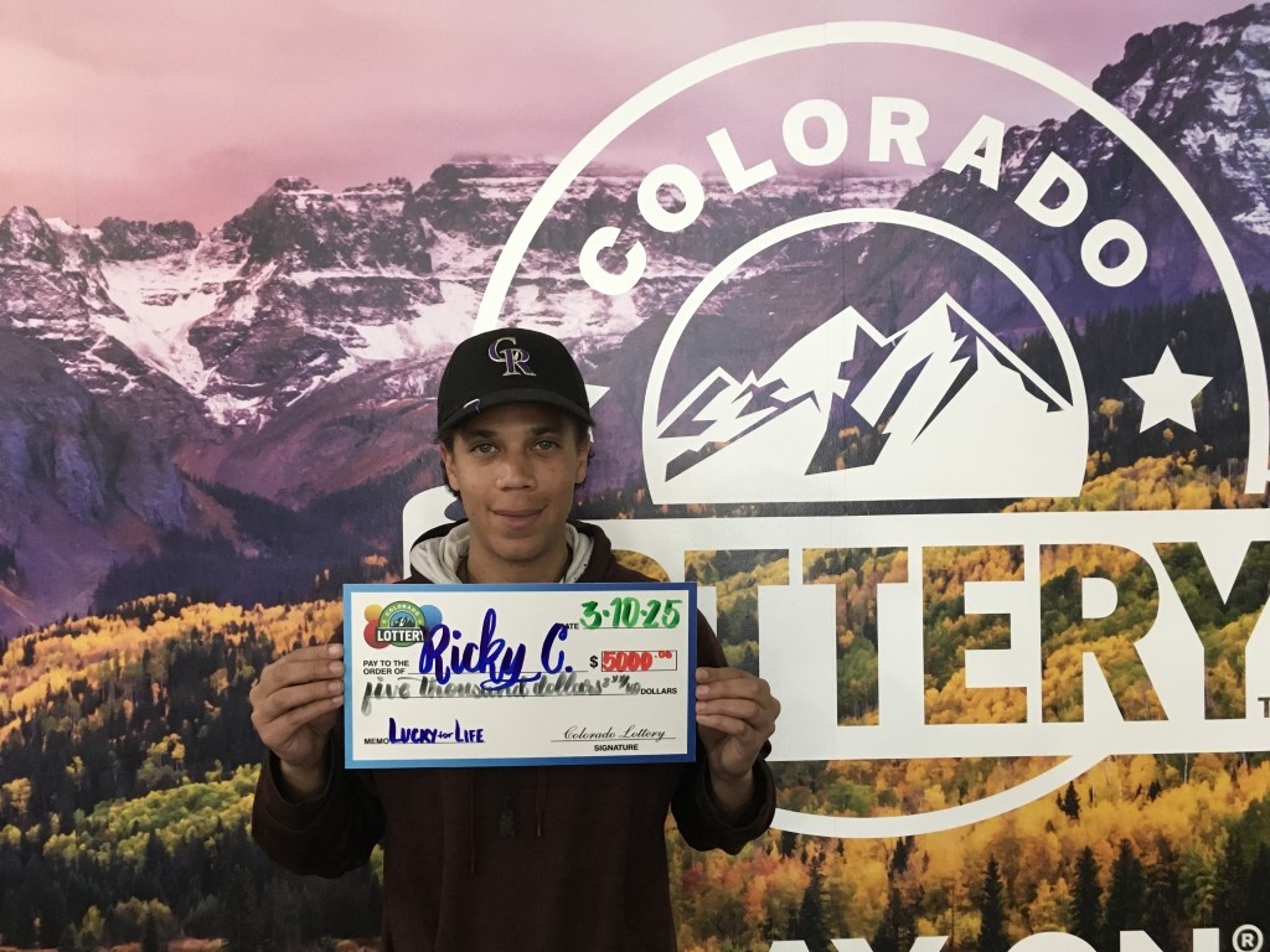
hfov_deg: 61.7
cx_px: 635
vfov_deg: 48.2
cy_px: 476
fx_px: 1064
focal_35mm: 29
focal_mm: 4.15
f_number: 2.2
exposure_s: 1/30
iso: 250
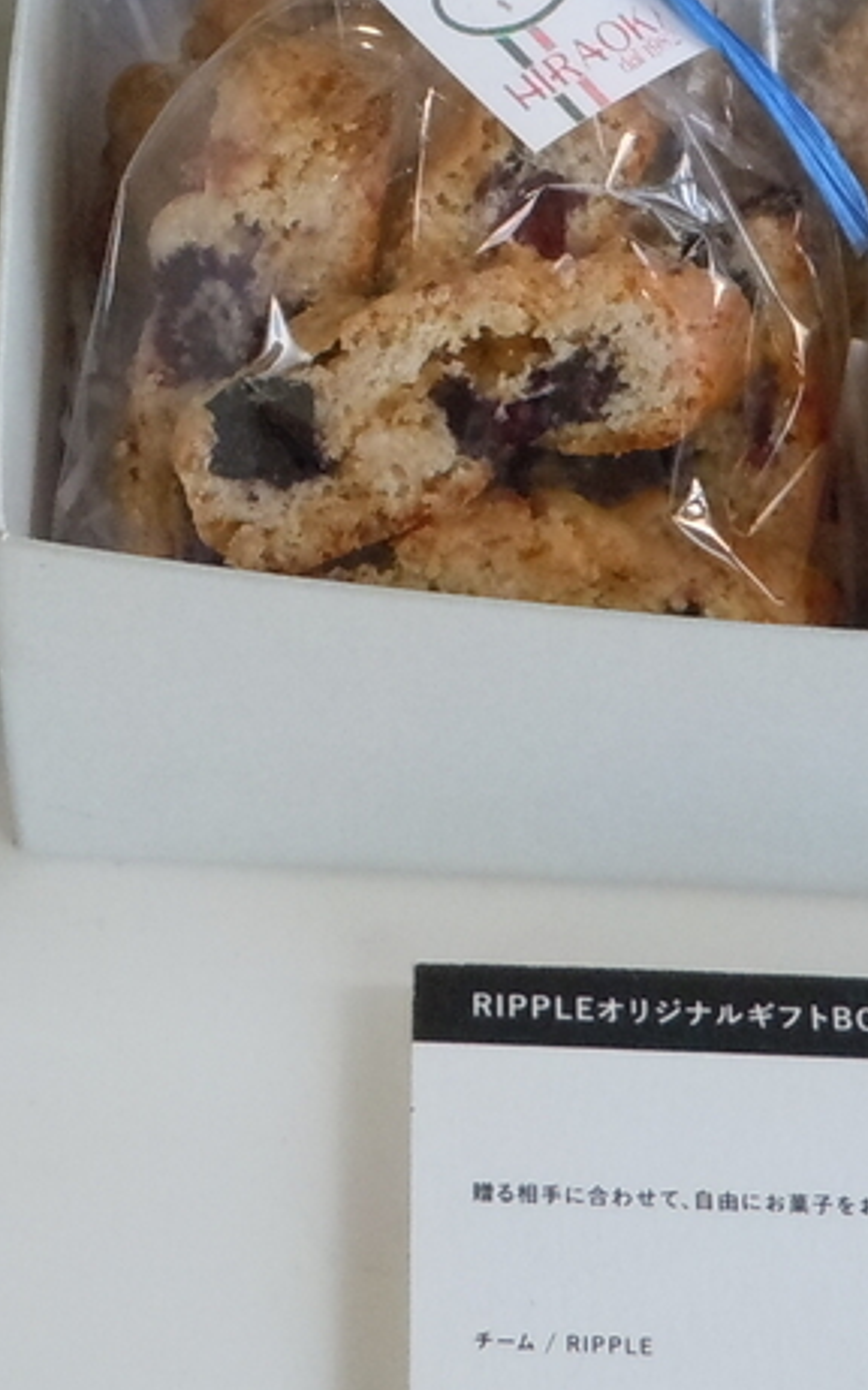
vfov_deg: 22.2
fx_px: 3445
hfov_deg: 14.3
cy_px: 96
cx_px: 175
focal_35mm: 91
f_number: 4
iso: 500
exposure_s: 1/125
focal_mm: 5.9
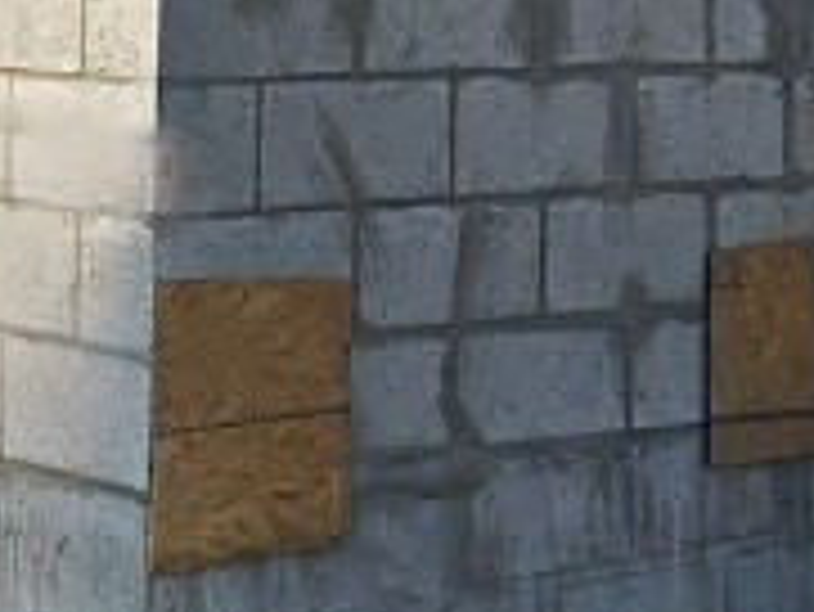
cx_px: 351
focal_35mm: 130
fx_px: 3059
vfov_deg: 10.8
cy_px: -400
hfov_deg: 15.2
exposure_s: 1/625
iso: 12
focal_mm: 6.3
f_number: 1.7
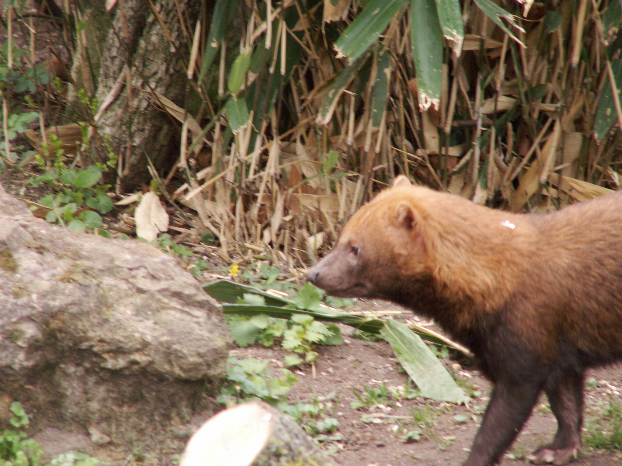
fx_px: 7547
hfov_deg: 4.7
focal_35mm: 420
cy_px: 233
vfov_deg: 3.5
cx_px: 311
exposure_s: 1/100
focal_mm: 69.45
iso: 80
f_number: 4.5
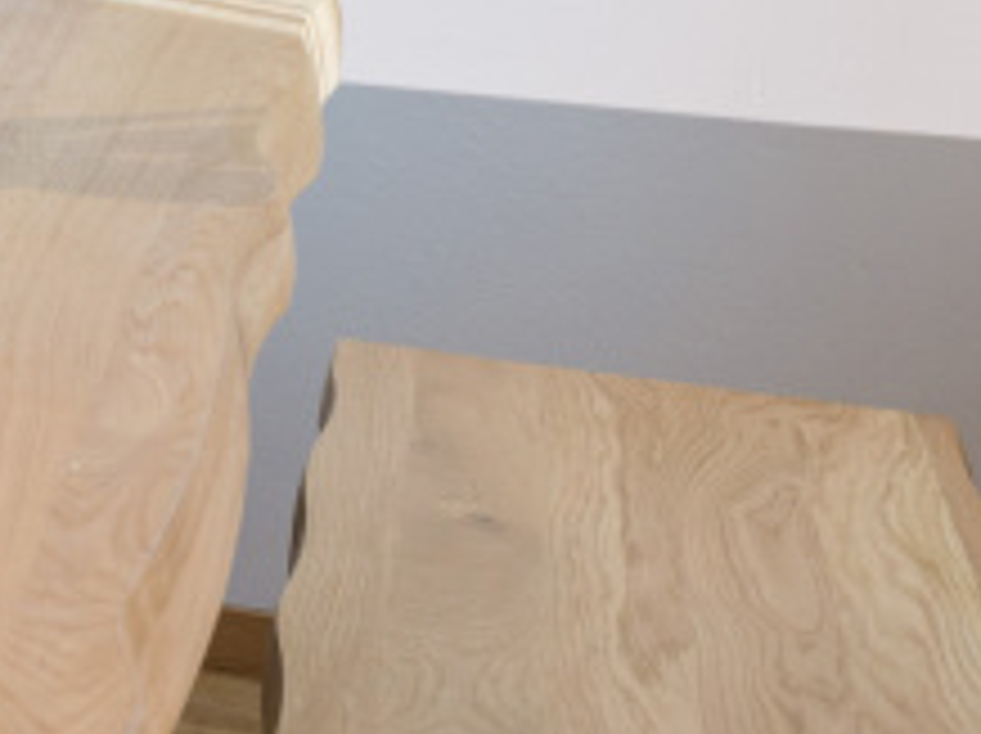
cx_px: -1476
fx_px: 3114
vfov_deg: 12.3
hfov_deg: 12.9
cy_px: -585
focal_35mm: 110
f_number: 8
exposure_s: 1/200
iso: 400
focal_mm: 21
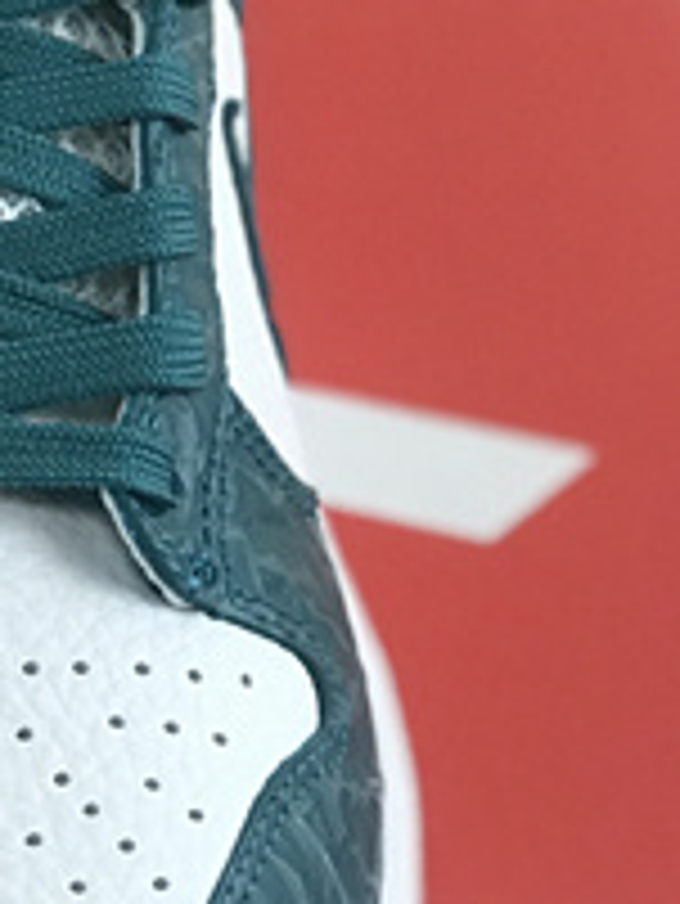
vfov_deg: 9.4
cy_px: 349
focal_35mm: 210
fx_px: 5495
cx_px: -567
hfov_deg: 6.9
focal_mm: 6.6
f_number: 2.8
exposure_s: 1/50
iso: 100
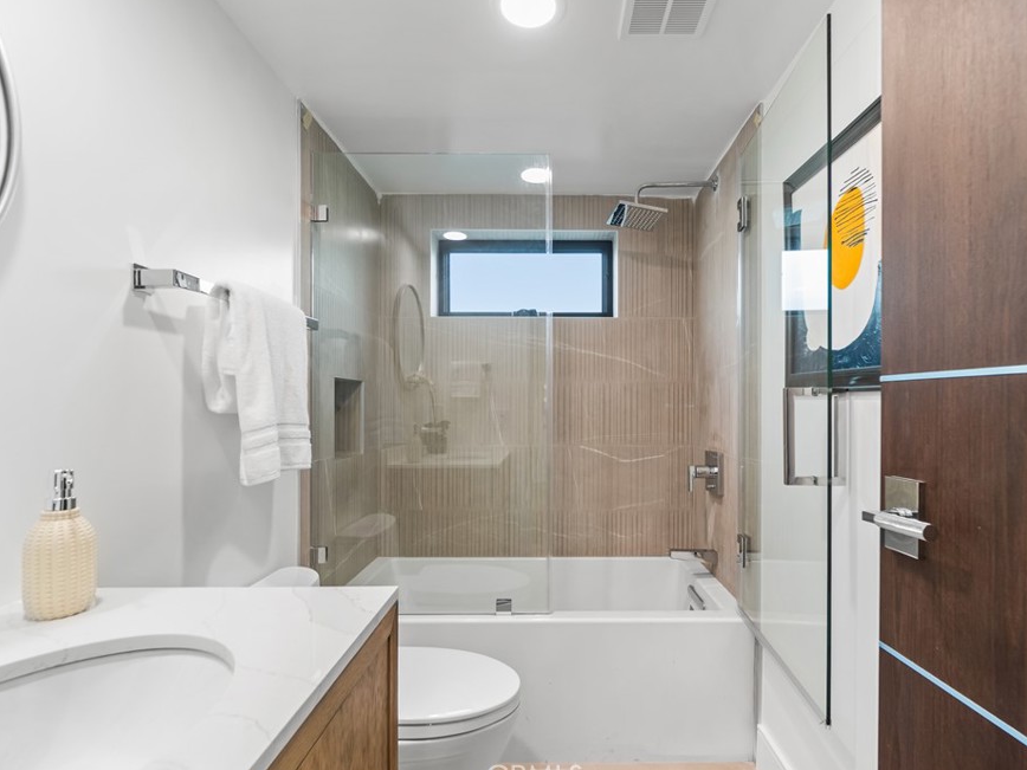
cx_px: 564
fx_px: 504
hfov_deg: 90.7
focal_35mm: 17
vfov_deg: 74.7
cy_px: 389
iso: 320
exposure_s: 1/15
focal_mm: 10
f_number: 4.5
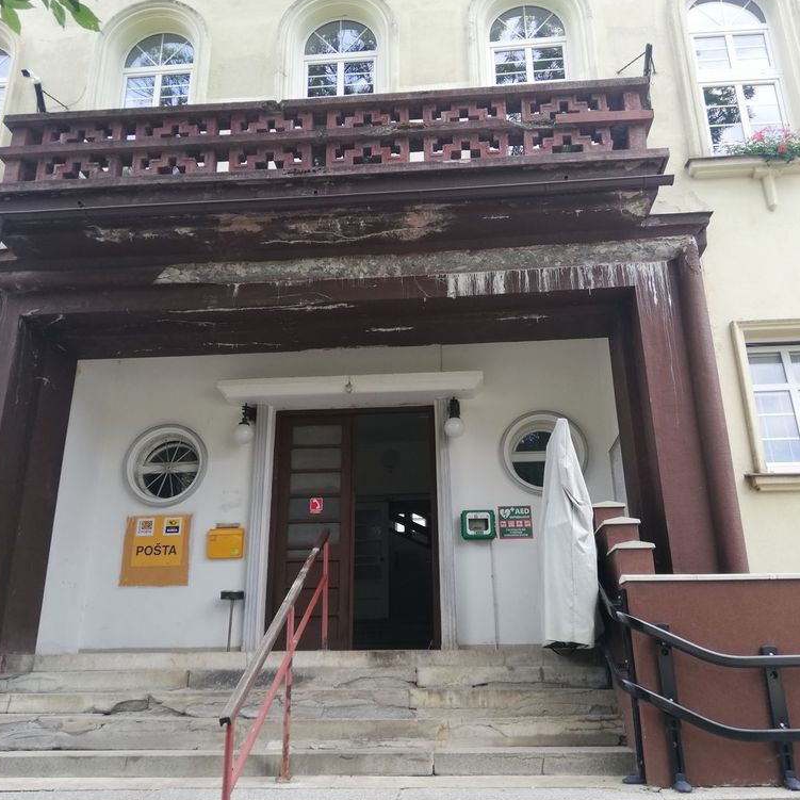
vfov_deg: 52.5
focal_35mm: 31
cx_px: 396
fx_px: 811
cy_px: 378
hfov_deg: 52.5
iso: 50
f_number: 2.2
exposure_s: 1/100
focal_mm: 3.81
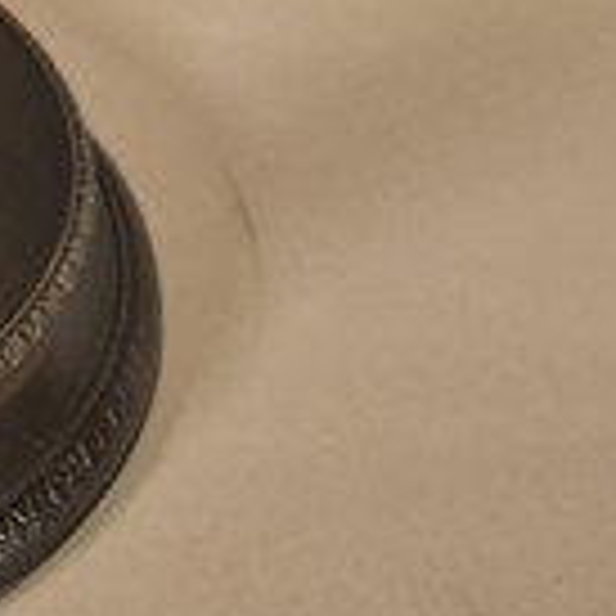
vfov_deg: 7.2
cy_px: -899
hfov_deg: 7.6
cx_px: -355
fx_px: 4546
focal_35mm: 226
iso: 450
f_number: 4
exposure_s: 1/60
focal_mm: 27
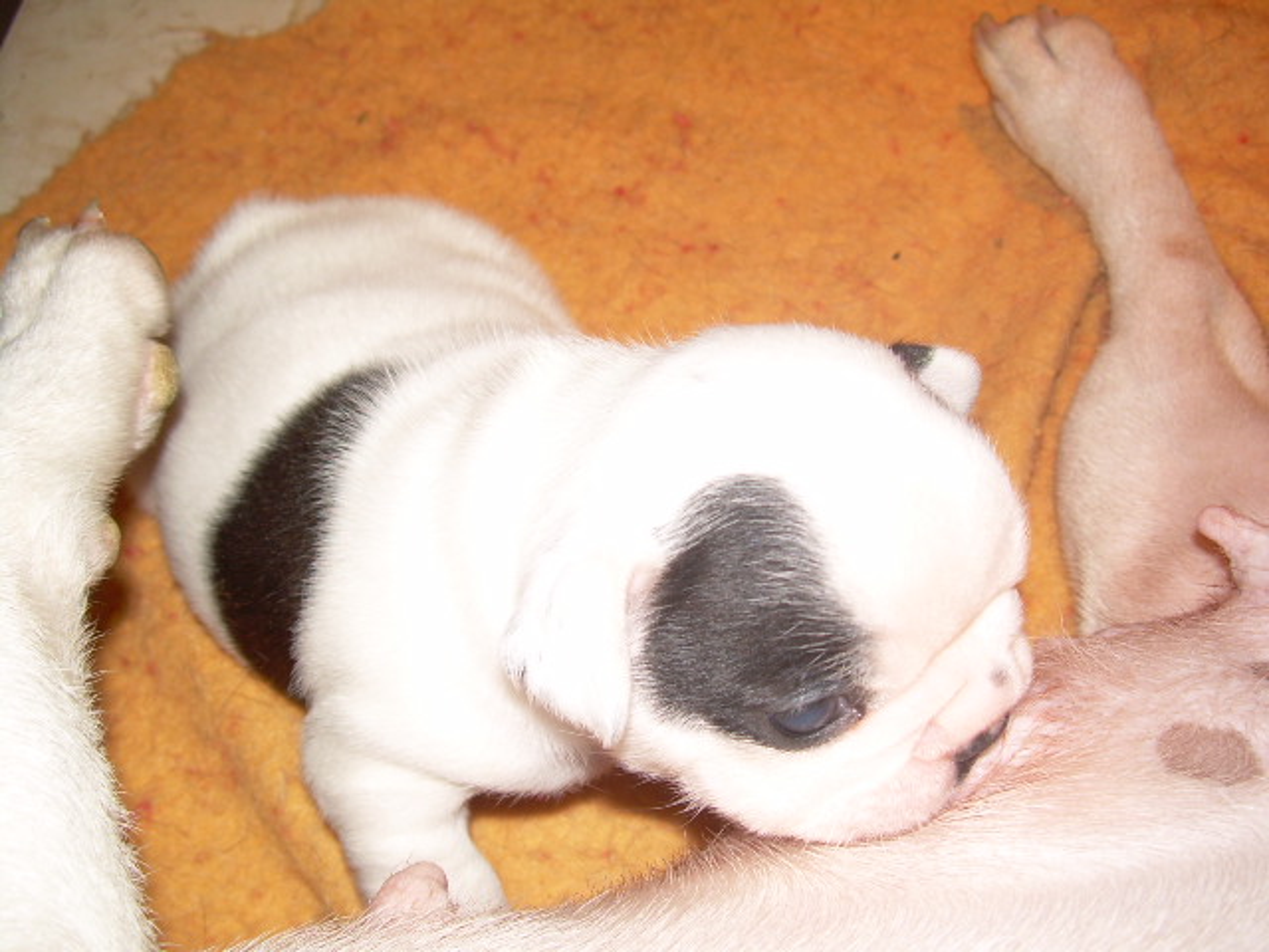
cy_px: 476
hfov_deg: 49.0
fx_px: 1393
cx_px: 634
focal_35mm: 38
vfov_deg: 37.7
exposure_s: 1/60
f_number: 2.8
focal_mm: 6.3
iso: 50
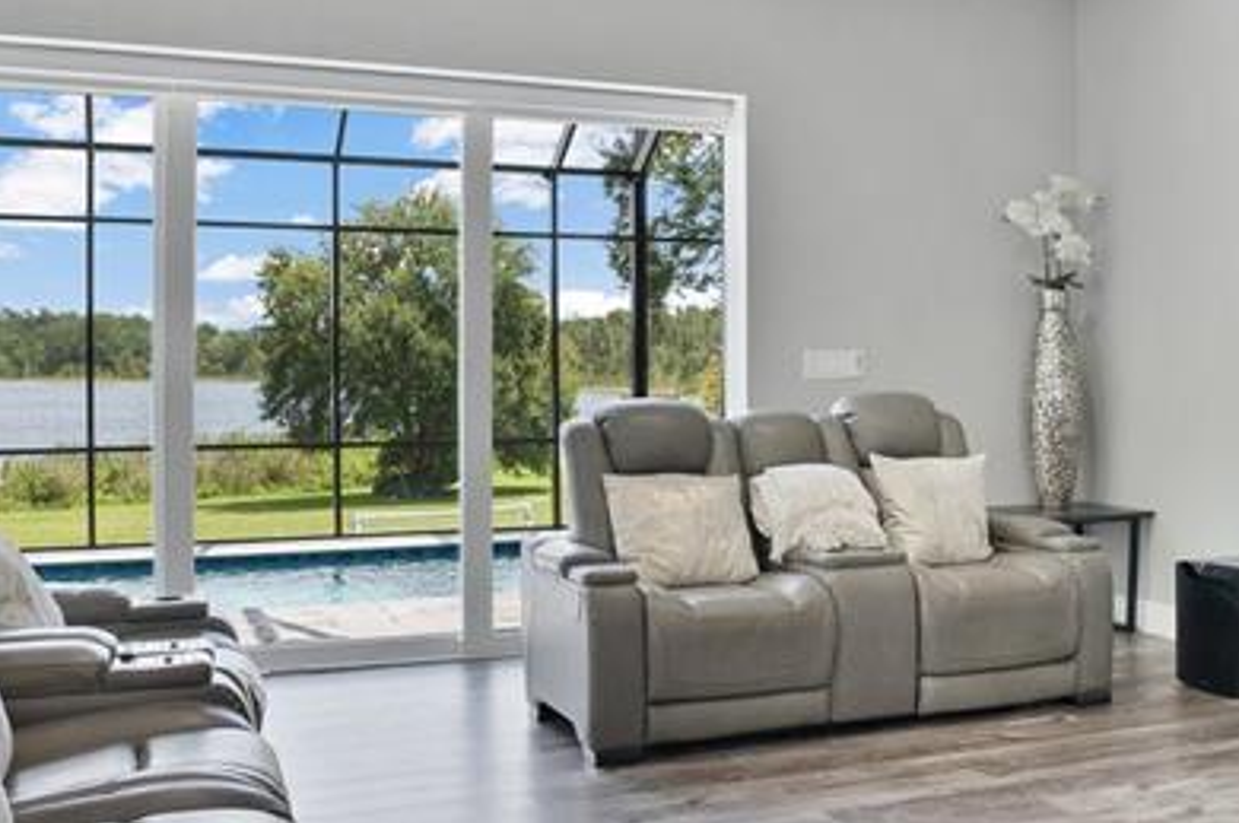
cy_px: 386
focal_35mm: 42
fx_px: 1444
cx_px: 909
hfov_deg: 45.1
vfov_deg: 31.8
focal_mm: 16
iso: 800
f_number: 7.1
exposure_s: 1/6
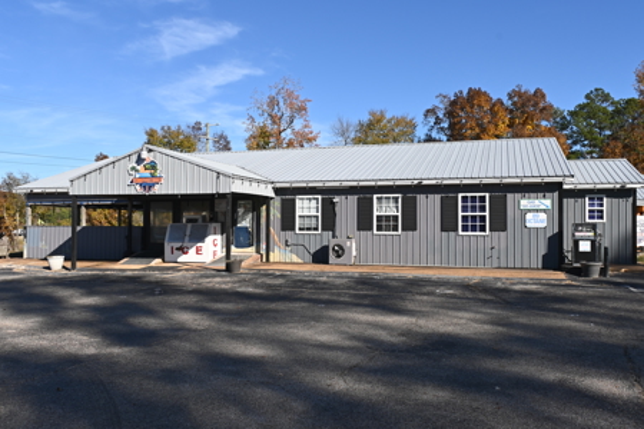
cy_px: 214
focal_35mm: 30
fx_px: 537
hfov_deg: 61.9
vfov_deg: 43.6
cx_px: 322
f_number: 11
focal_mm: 20
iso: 100
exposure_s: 1/200
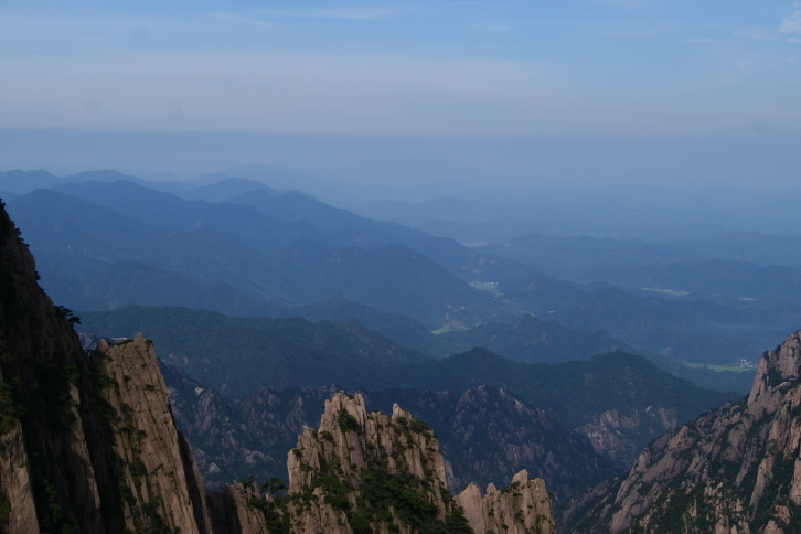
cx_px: 322
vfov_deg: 24.6
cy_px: 231
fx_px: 1224
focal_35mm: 55
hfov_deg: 36.1
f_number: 11
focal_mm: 26
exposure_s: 1/250
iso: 100
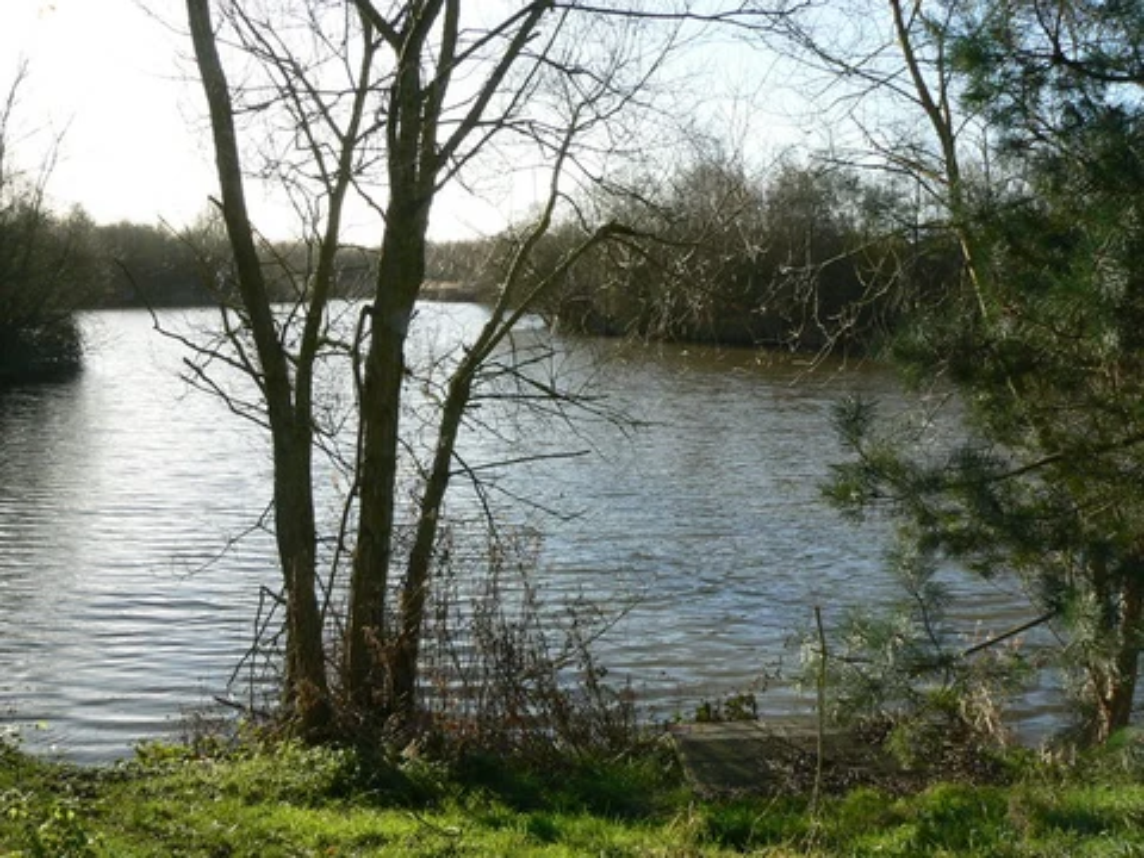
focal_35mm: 36
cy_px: 429
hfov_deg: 51.4
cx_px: 572
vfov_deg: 39.7
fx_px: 1190
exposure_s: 1/160
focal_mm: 6
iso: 80
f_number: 5.6
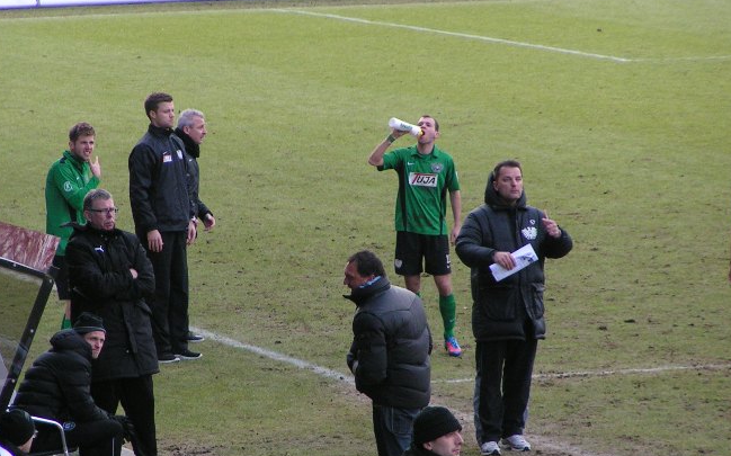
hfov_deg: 5.7
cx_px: 291
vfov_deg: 3.5
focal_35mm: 370
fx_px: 7368
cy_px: 248
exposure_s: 1/400
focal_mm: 43.3
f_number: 3.5
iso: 125
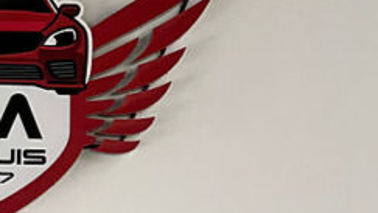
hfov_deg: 7.8
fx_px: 2768
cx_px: -51
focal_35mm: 276
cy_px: 288
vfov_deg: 4.4
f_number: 2.8
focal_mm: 9
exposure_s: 1/121
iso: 125
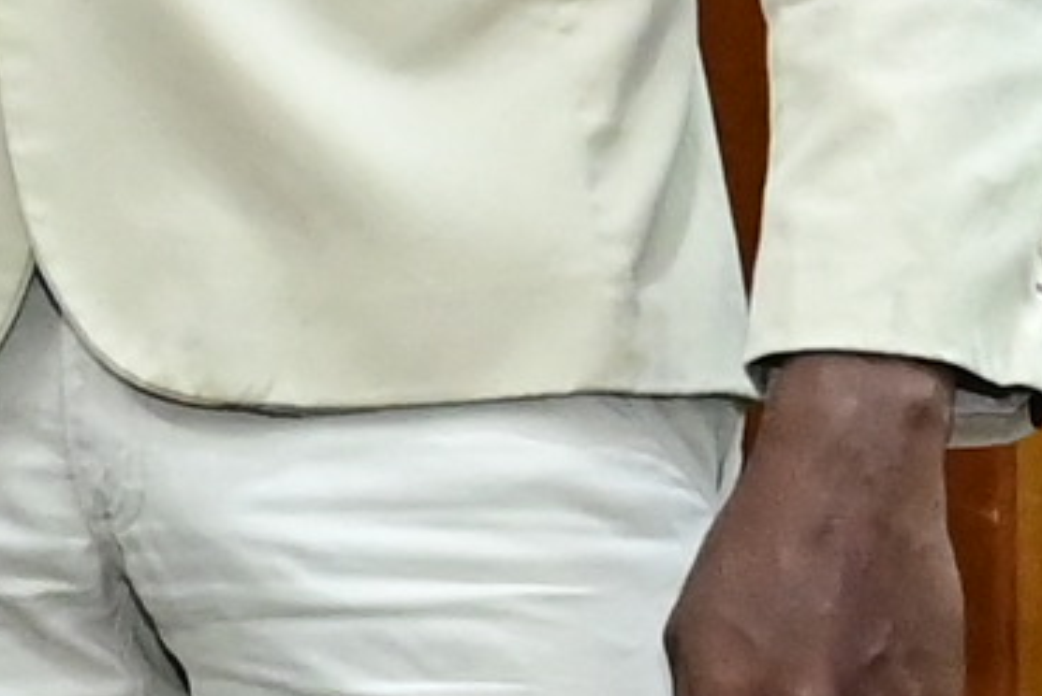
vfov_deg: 5.8
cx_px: -2087
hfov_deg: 7.6
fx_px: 6894
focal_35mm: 238
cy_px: 553
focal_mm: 20
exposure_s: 1/125
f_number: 4
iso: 3200
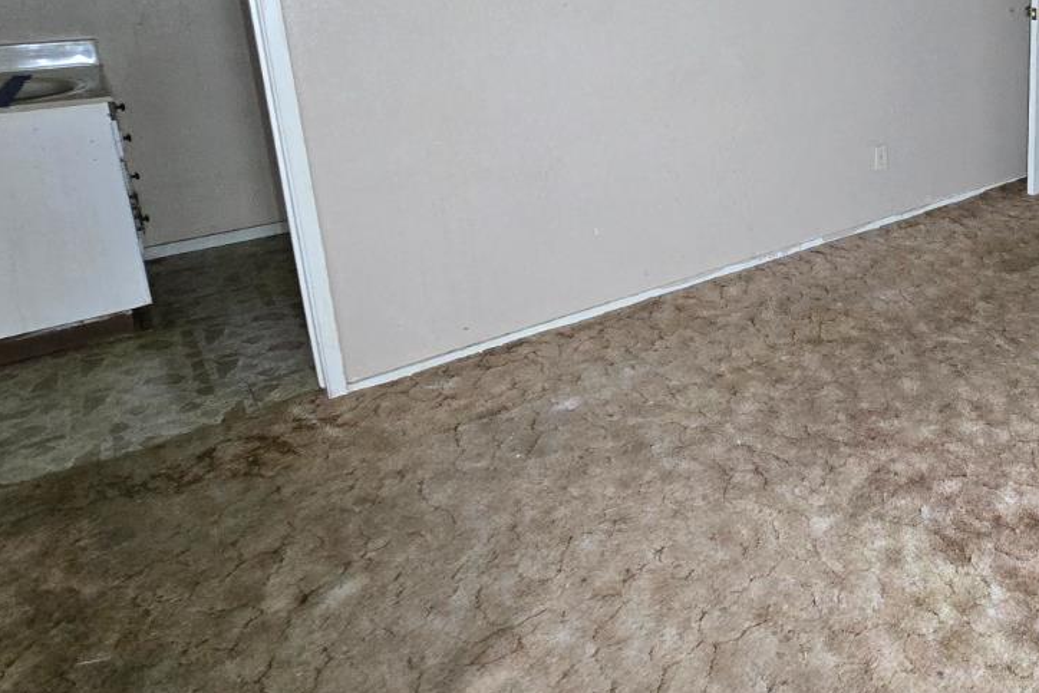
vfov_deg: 43.7
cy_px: 117
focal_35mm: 28
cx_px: 934
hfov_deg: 56.5
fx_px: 808
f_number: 2.2
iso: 800
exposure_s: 1/54.7
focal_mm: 2.2
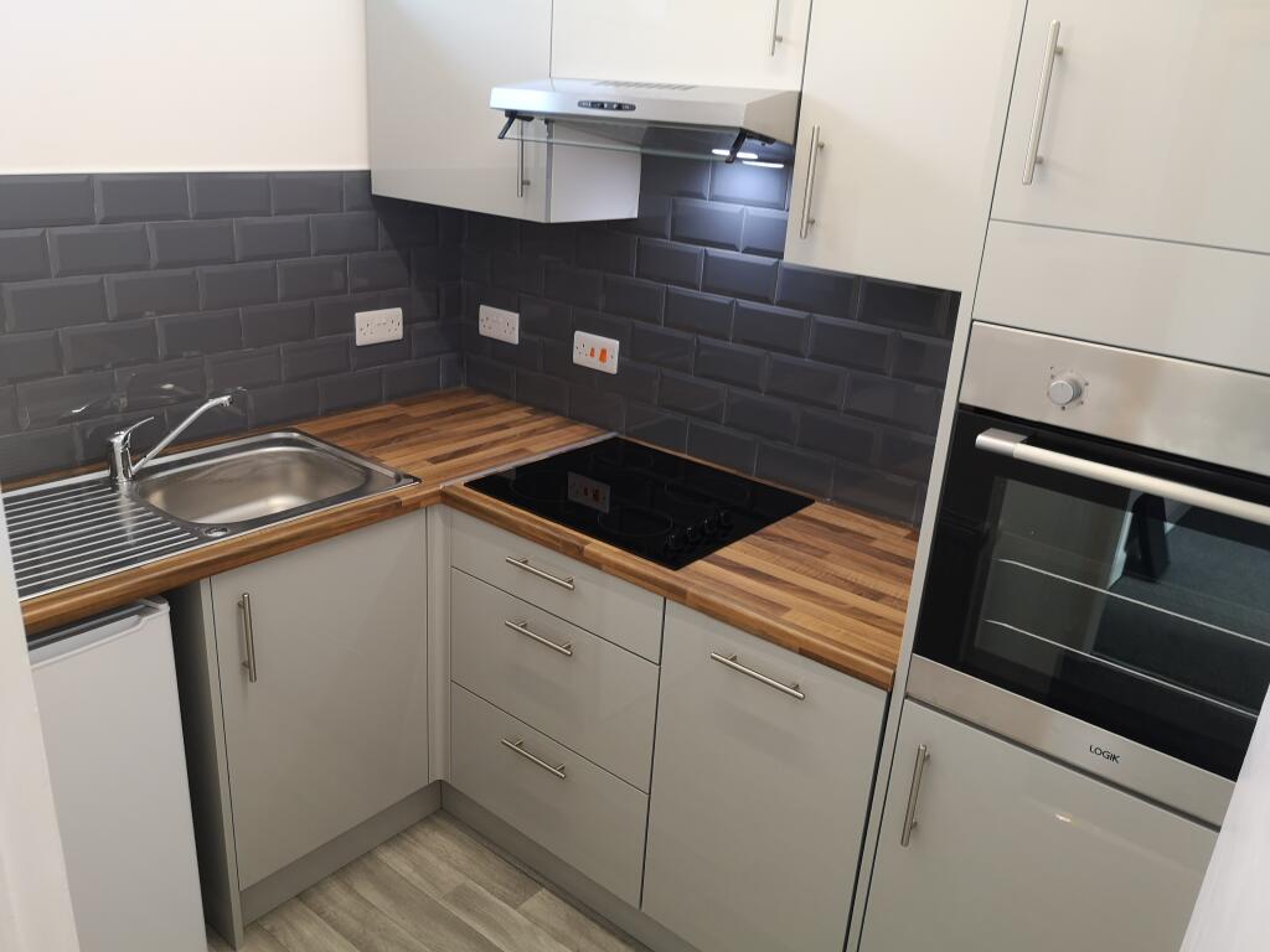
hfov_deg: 65.3
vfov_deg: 51.4
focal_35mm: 27
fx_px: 991
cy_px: 476
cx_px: 635
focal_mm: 3.95
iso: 80
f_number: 1.8
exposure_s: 1/50
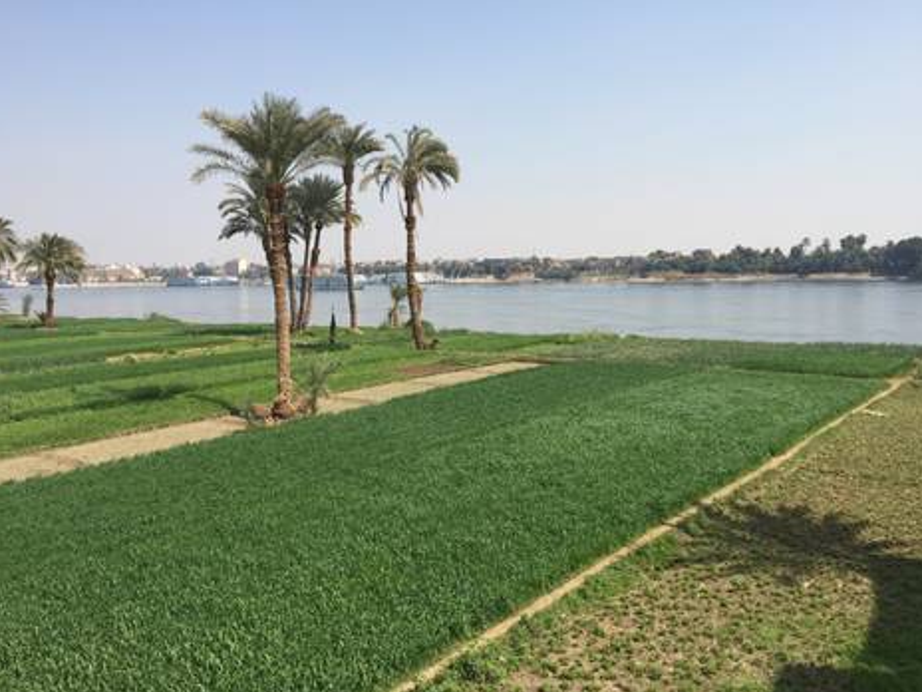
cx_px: 455
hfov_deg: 60.0
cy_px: 350
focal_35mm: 30
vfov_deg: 46.8
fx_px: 799
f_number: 2.2
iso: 32
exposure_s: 1/1799
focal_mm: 4.15
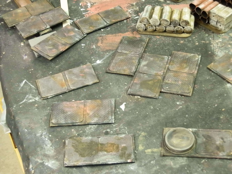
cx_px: 116
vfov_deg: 24.0
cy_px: 87
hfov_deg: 31.7
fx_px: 409
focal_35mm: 61
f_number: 3.7
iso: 400
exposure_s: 1/6
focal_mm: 10.99
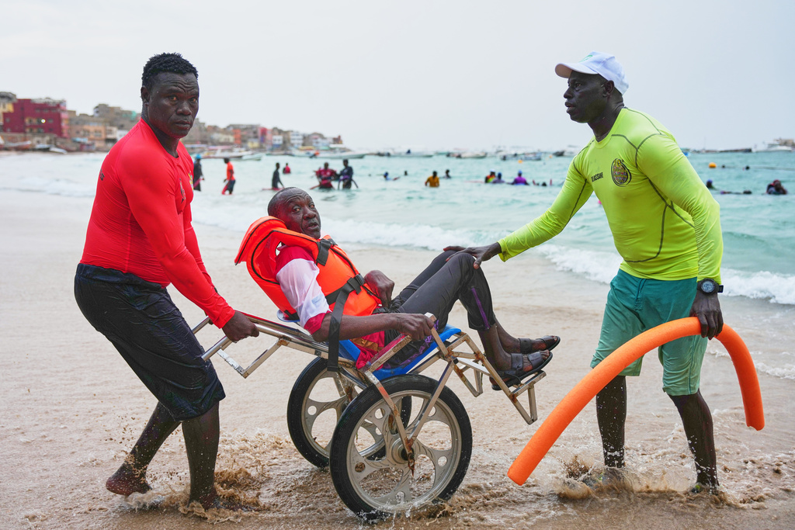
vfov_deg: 36.9
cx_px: 398
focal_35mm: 36
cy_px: 265
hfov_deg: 53.1
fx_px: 795
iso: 400
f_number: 2.8
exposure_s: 1/800
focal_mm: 36
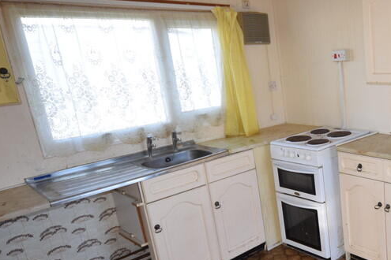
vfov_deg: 42.2
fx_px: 337
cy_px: 149
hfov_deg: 51.9
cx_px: 363
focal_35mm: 31
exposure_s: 1/125
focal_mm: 10
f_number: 5.6
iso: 500
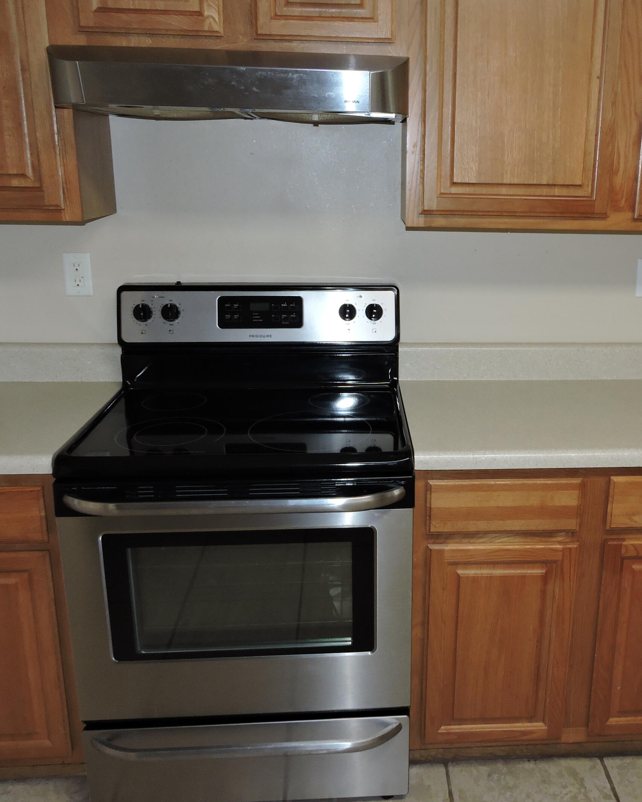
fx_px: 784
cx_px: 423
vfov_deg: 54.2
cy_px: 388
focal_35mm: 33
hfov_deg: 44.0
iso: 200
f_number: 3.3
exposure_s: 1/30
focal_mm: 4.3
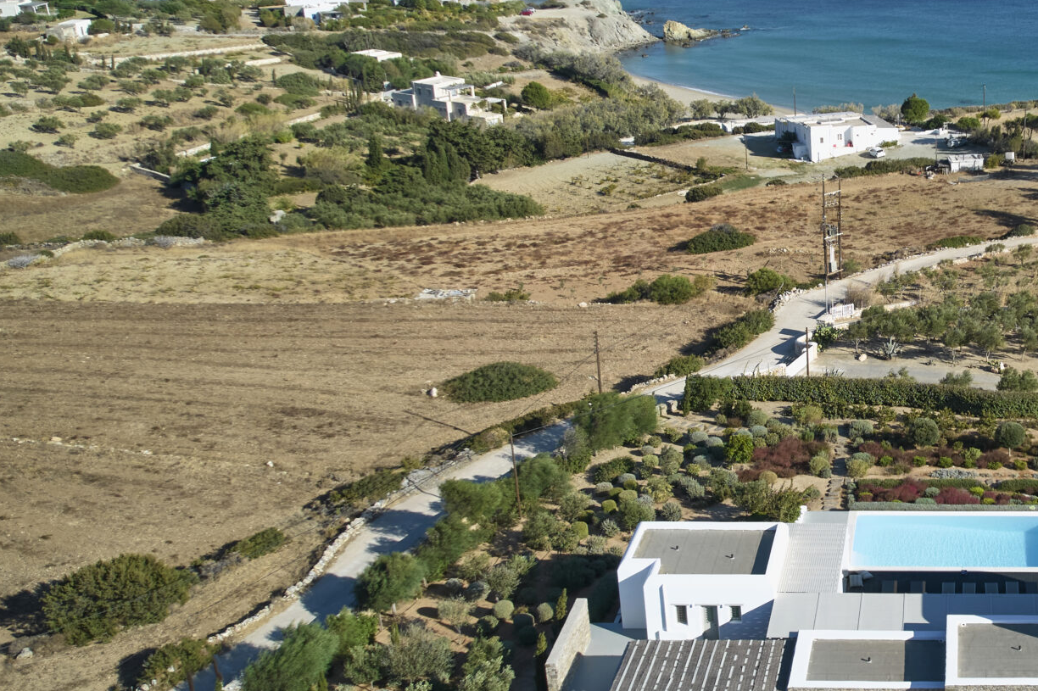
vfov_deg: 29.2
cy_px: 337
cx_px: 960
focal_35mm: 46
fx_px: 1326
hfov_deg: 39.3
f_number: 2.8
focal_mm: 8.38
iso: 100
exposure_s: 1/1250
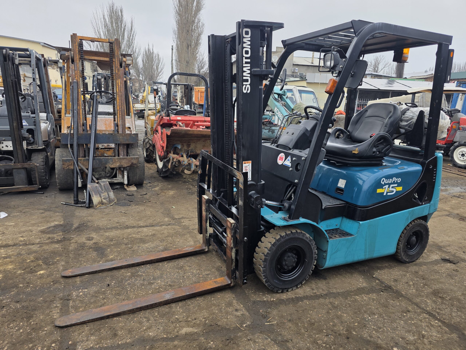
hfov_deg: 73.9
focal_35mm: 23
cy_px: 175
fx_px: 310
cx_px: 233
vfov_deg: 58.9
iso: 80
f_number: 1.7
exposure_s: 1/1484
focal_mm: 6.3
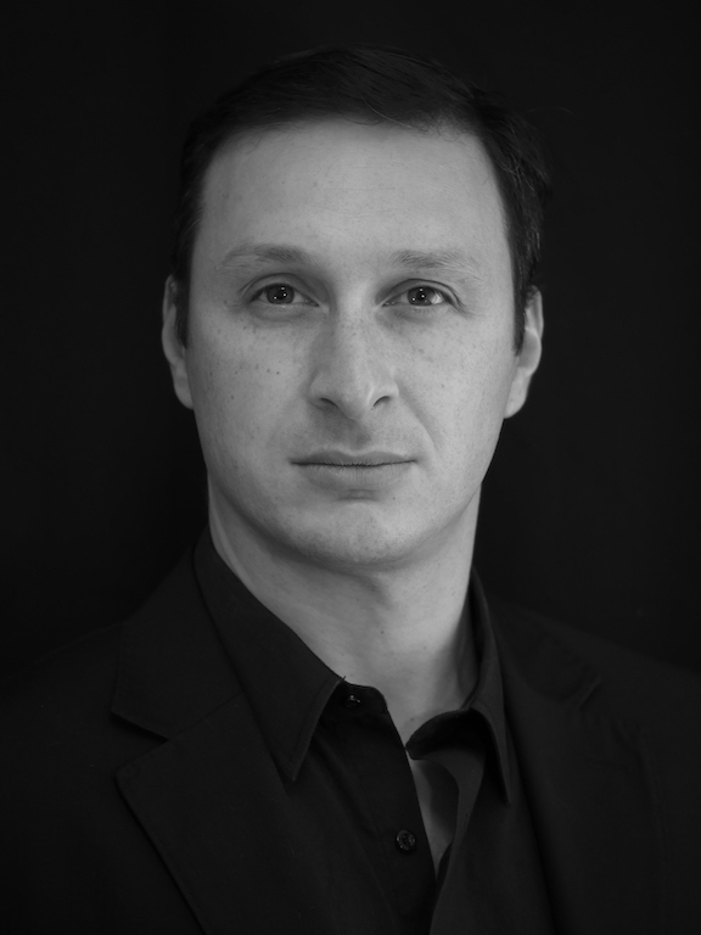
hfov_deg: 8.0
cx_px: 350
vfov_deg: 10.6
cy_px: 468
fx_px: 5022
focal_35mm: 186
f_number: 2.8
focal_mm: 93
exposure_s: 1/10
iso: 200
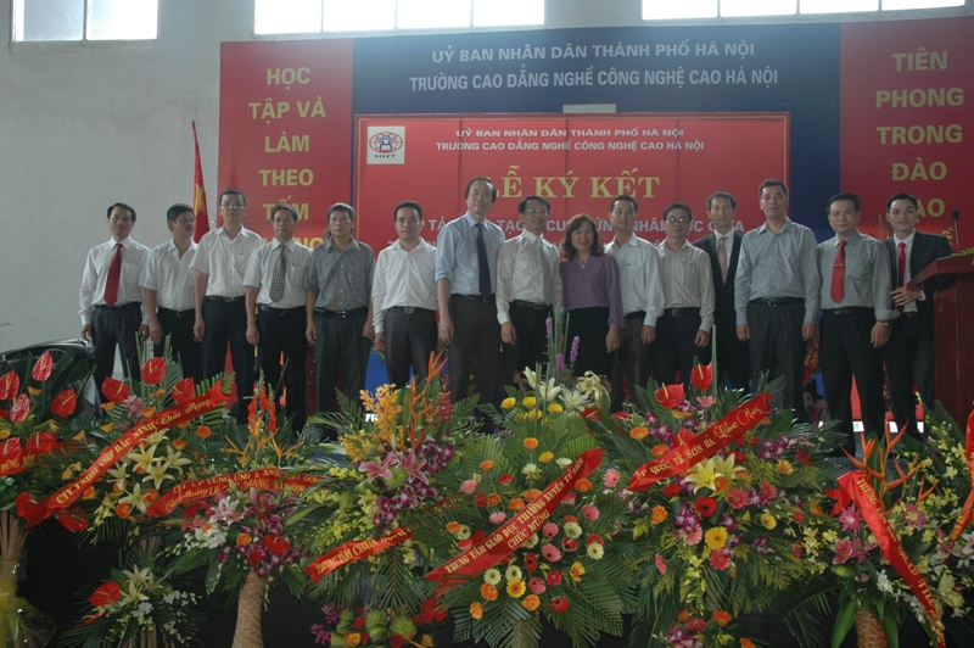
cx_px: 487
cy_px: 324
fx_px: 973
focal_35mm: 36
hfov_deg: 53.2
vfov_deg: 36.8
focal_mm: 24
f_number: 5
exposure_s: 1/100
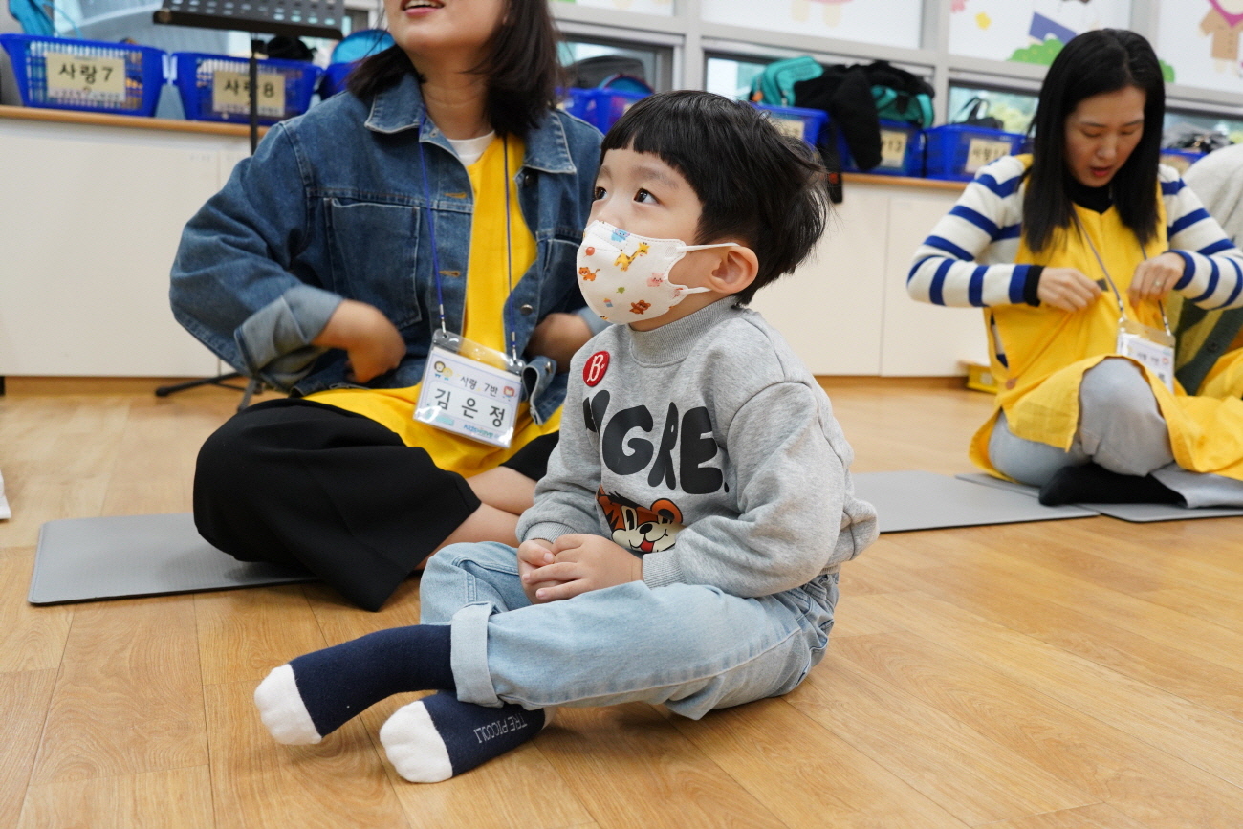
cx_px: 622
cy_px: 414
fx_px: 1139
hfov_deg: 57.2
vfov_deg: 40.0
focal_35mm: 33
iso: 2500
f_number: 5.6
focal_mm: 33
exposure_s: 1/100
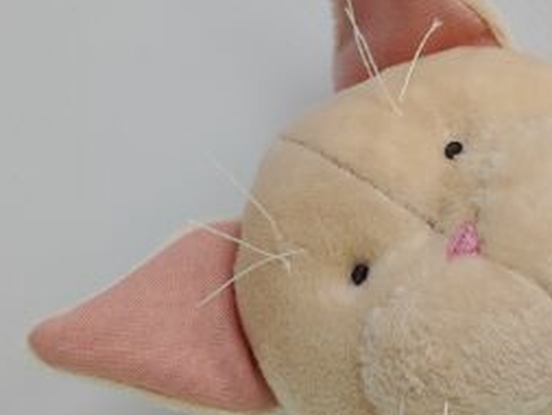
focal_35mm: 101
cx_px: 722
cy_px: 271
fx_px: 1611
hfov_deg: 18.1
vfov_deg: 14.6
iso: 177
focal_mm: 4.7
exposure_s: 1/100
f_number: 1.79
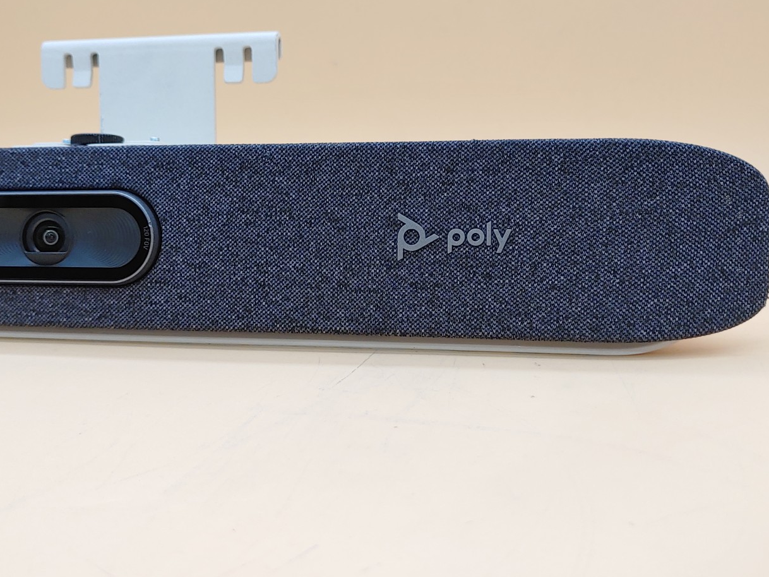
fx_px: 867
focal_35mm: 39
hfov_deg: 47.8
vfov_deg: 36.8
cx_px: 339
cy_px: 257
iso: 50
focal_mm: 4.36
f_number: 1.8
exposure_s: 1/62
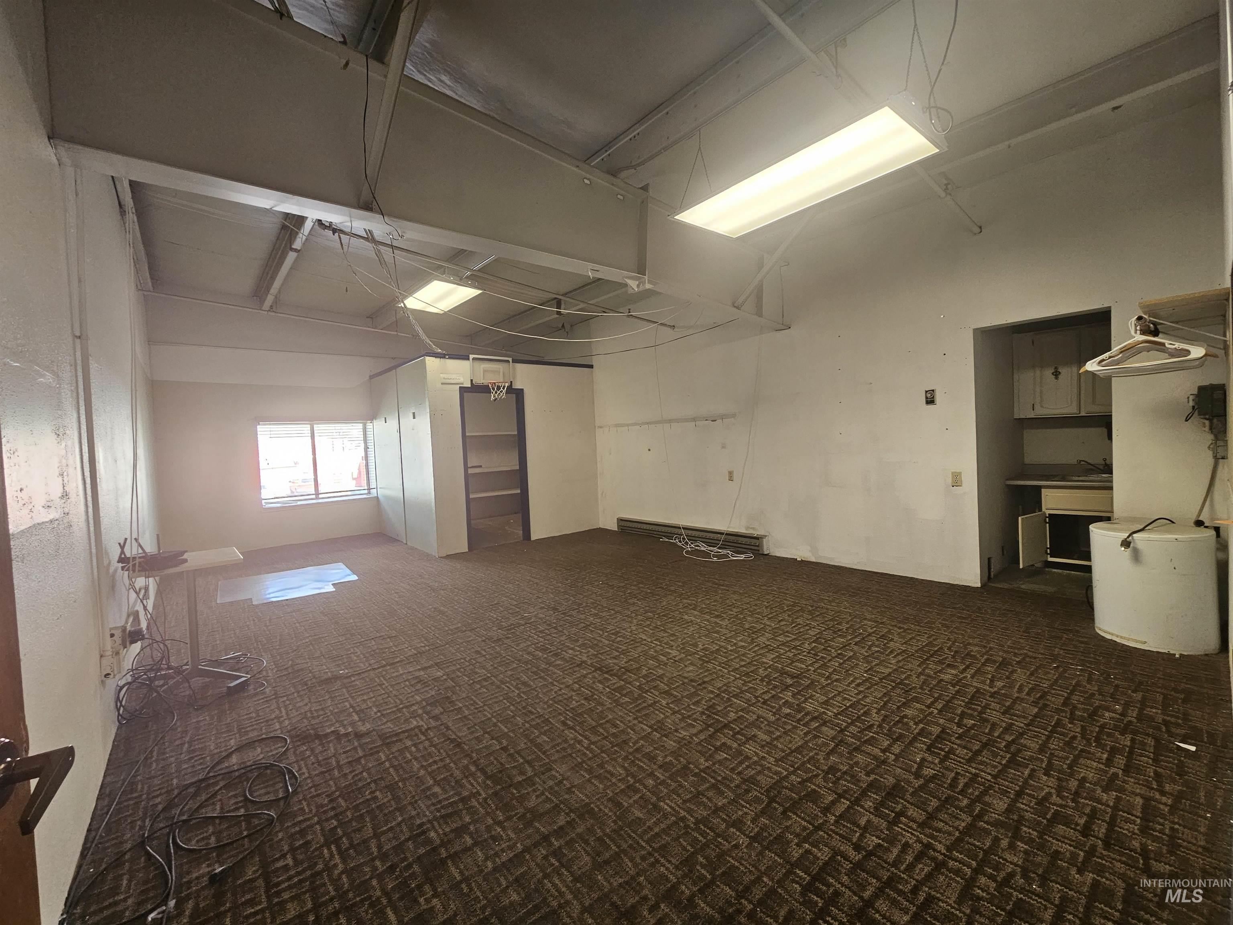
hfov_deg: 106.2
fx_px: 463
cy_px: 462
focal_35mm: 13
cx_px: 616
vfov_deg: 89.9
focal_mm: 2.2
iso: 160
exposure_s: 1/60
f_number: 2.2
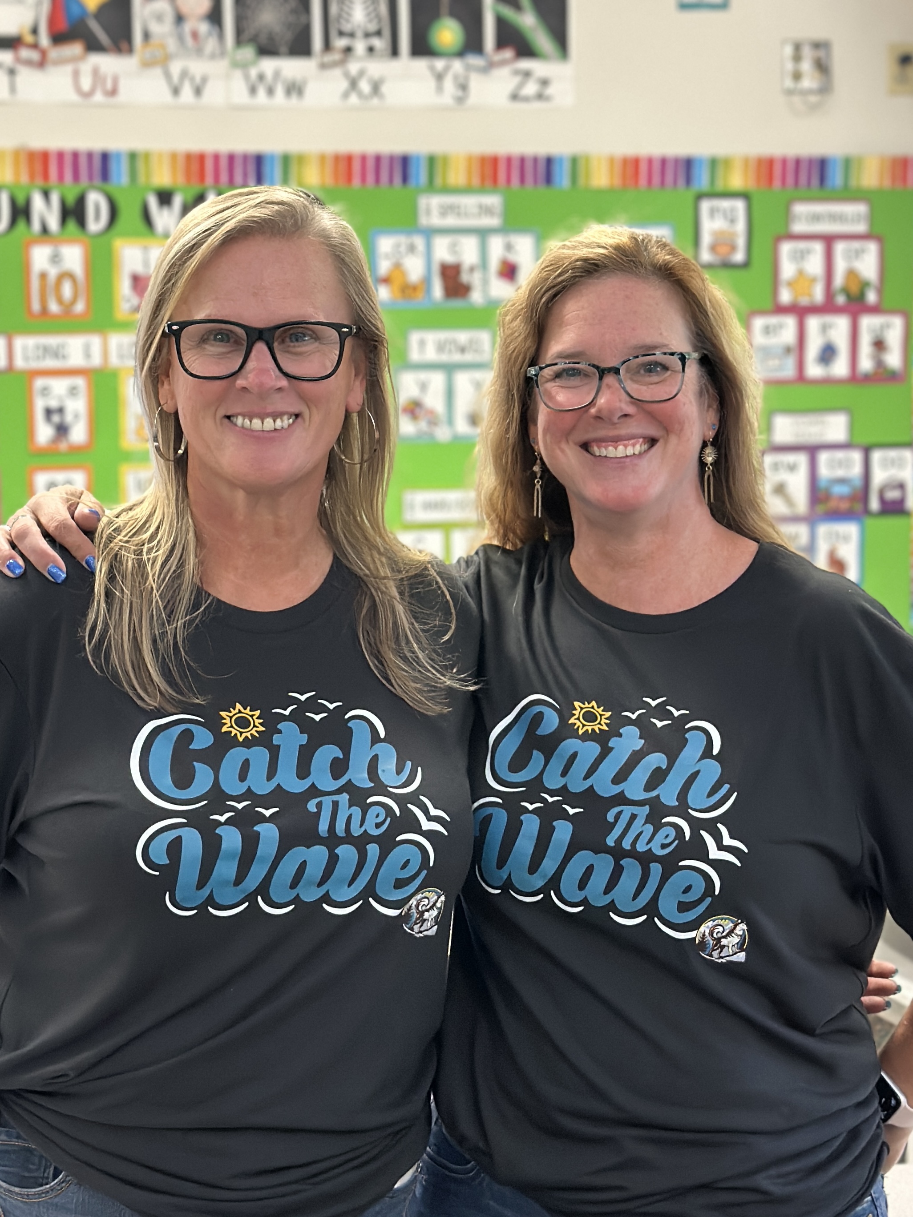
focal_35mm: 48
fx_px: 1688
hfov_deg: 30.3
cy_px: 608
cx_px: 456
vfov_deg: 39.7
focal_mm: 6.86
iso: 320
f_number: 1.78
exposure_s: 1/60
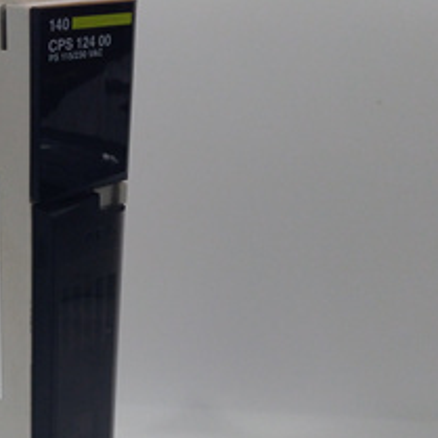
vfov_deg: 29.6
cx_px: 17
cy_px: 324
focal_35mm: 57
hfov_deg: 28.5
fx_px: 816
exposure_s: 1/33
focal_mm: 3.79
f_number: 2
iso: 199
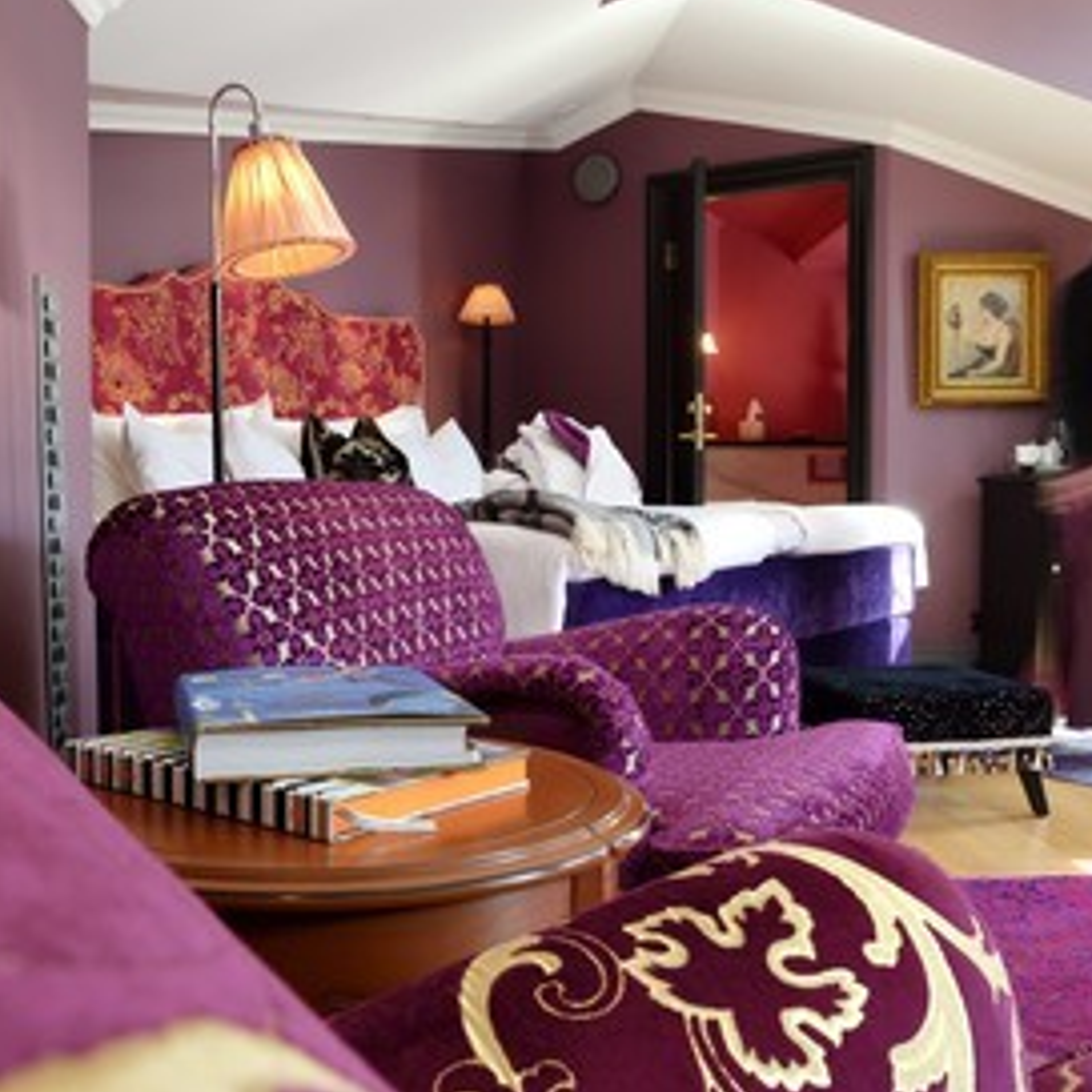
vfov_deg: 43.9
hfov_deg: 43.8
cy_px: 538
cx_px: 470
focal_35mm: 38
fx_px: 1356
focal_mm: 29
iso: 800
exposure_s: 1/8
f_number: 13
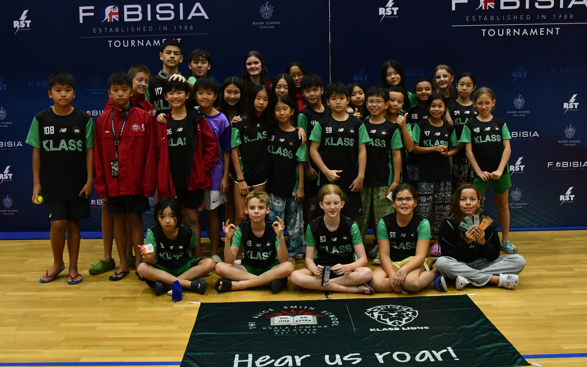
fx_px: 688
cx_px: 294
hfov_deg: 46.2
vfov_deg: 29.9
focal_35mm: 43
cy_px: 188
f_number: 11
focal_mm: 28
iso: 3200
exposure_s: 1/80
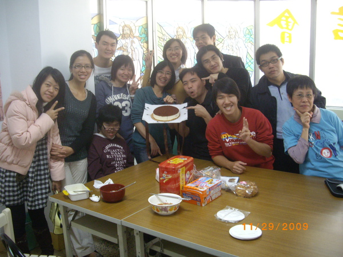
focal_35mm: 38
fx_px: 377
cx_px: 172
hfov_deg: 49.0
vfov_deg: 37.7
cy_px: 128
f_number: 2.8
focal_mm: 7.9
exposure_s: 1/60
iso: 400
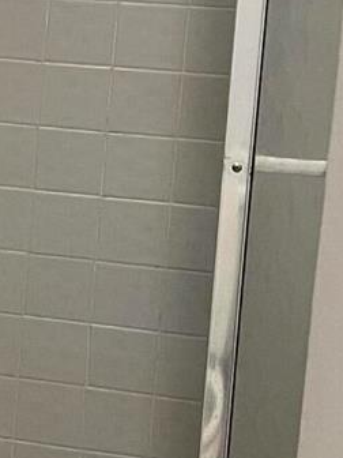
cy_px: 64
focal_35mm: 119
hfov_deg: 10.9
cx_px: -416
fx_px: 1572
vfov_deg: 16.4
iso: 200
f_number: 1.6
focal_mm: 4.2
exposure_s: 1/60
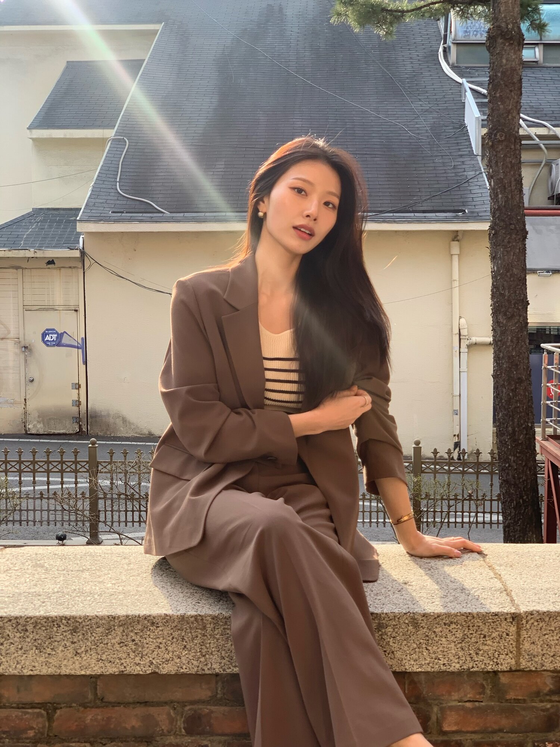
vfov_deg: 36.8
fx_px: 1122
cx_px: 280
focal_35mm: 52
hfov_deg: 28.0
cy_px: 374
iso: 16
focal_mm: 6
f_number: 2.4
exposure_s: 1/111
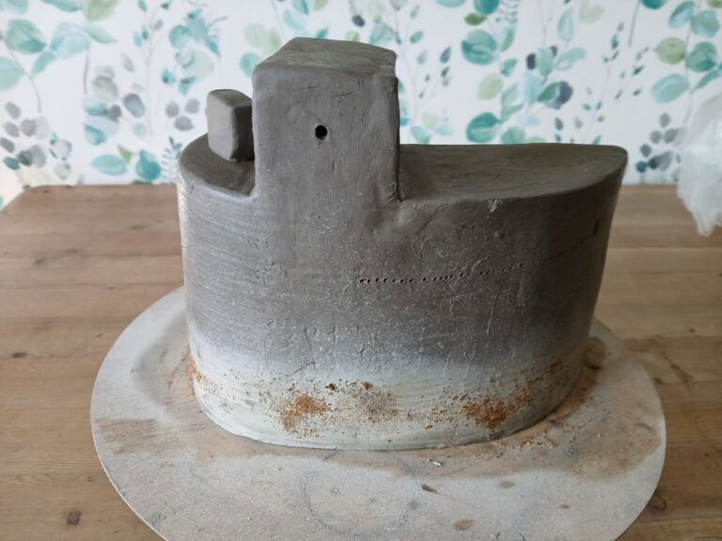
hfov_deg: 67.3
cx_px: 361
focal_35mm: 26
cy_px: 270
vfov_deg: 53.1
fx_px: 542
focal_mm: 3.98
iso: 100
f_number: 1.8
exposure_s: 1/50
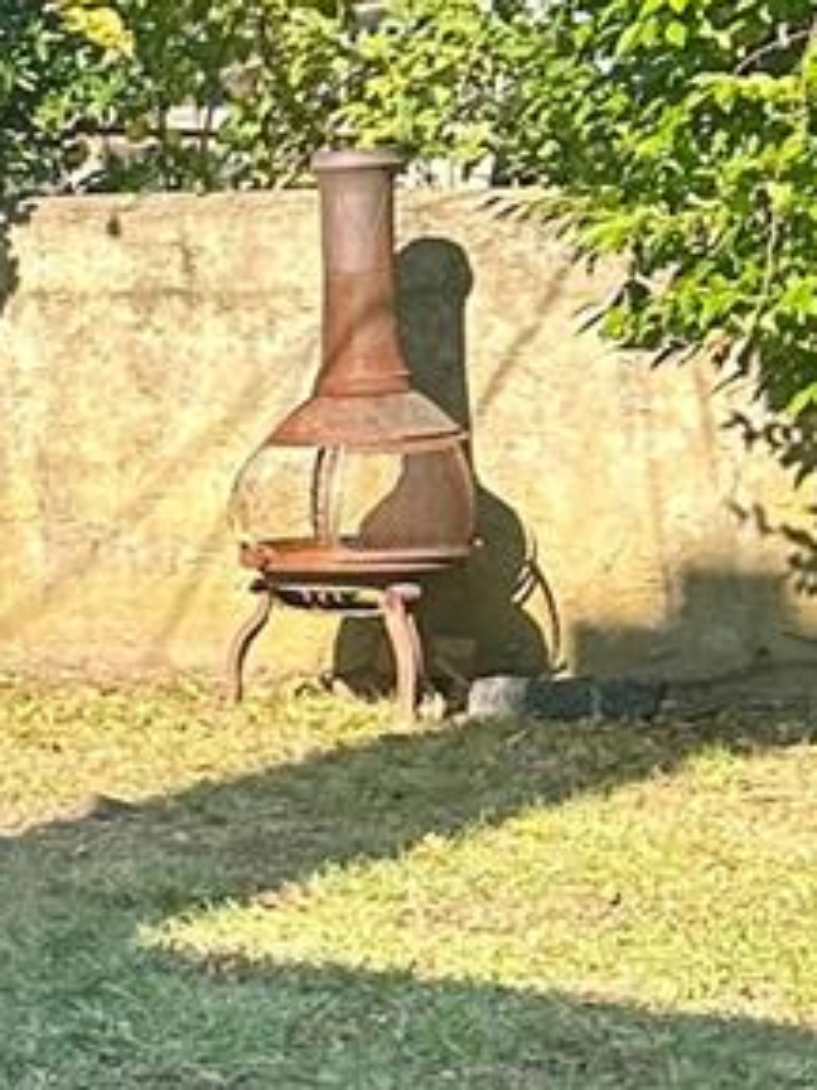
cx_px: -1256
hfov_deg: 9.9
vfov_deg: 15.3
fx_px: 4028
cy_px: 821
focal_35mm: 128
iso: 80
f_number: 1.78
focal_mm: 6.86
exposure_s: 1/1050
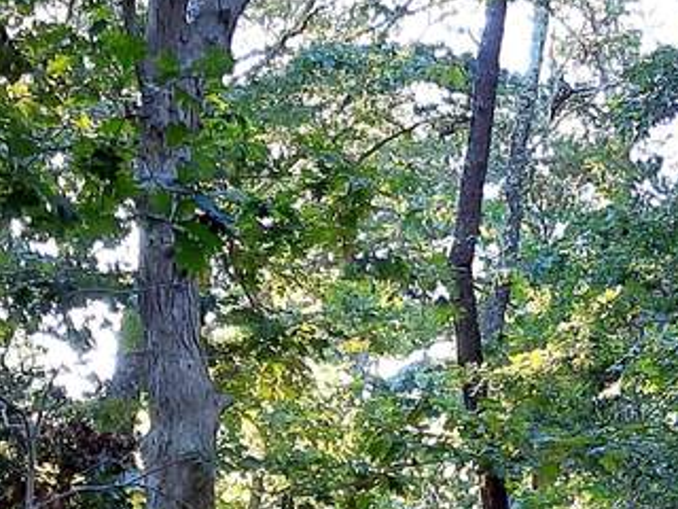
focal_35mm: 100
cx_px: 1013
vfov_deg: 14.7
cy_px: 127
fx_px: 1959
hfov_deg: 17.6
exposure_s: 1/60
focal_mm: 4.6
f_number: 2
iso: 50
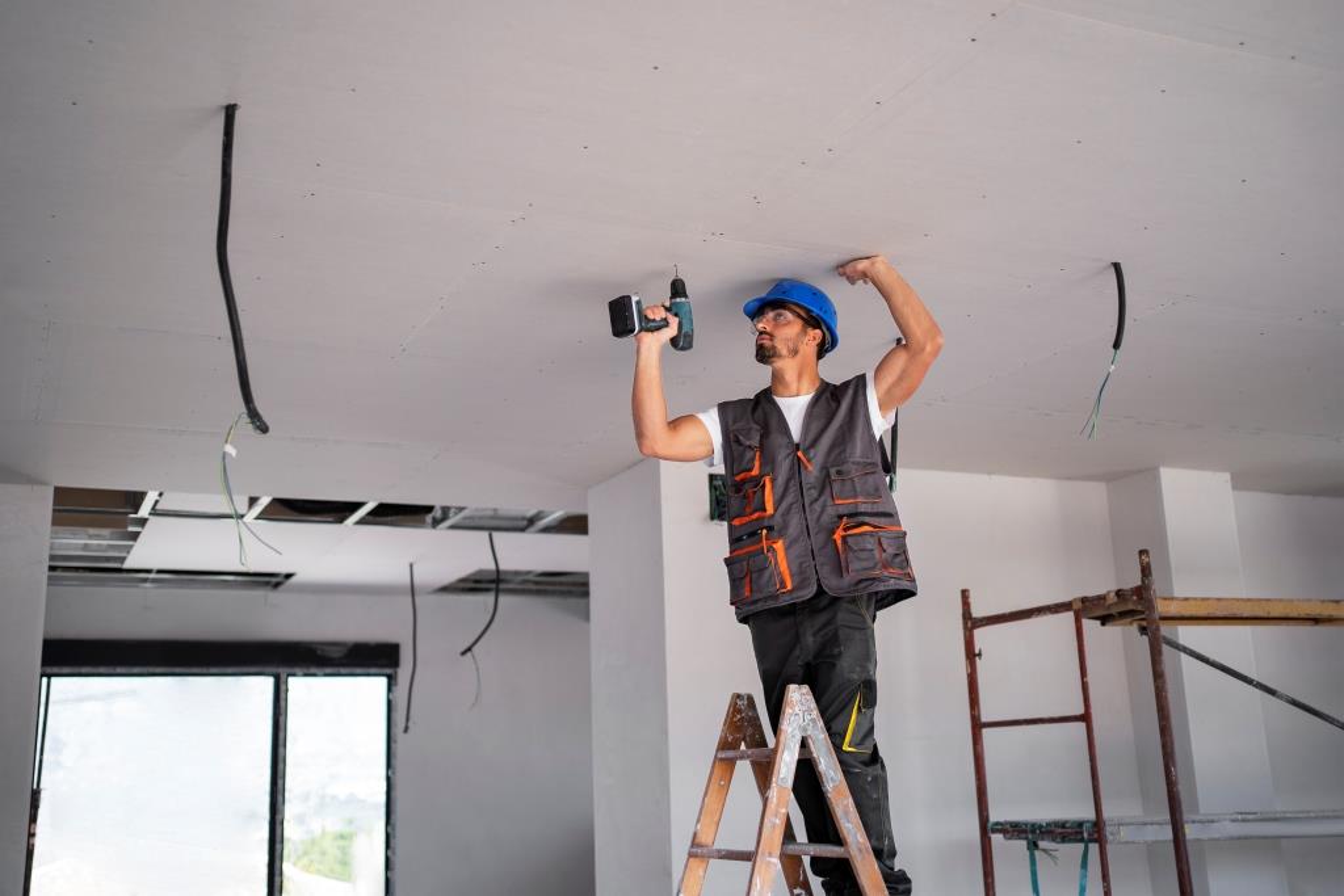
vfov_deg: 37.9
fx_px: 1307
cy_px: 448
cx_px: 672
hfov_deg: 54.4
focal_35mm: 35
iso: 320
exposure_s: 1/1000
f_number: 2
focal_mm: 35
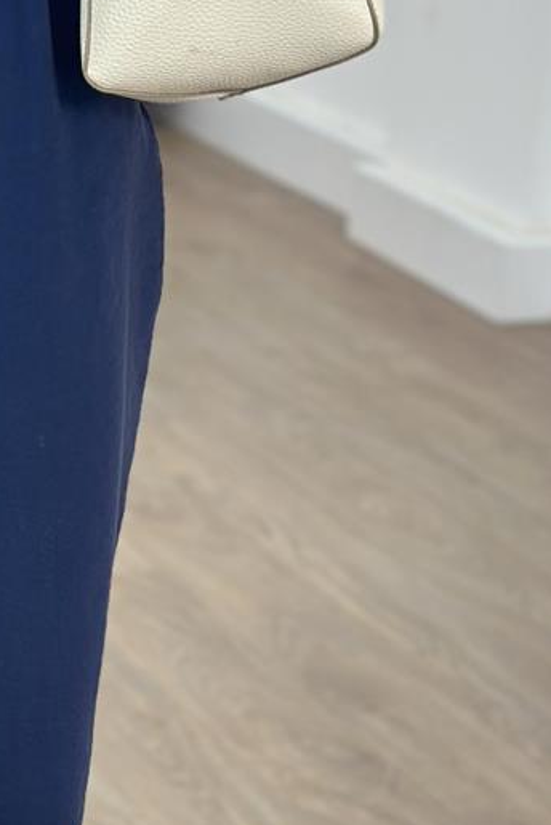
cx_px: -288
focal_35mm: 155
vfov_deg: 13.1
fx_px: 3553
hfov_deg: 8.7
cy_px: 743
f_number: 1.78
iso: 80
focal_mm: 6.86
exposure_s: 1/141
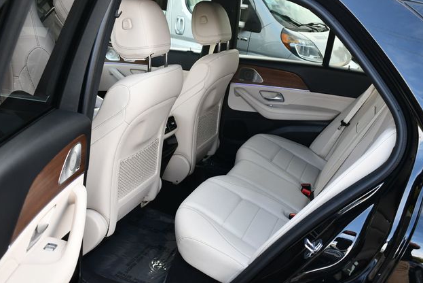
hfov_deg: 51.9
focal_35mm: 37
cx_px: 214
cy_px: 142
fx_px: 435
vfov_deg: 36.0
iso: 400
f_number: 3.5
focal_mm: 18
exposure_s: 1/250
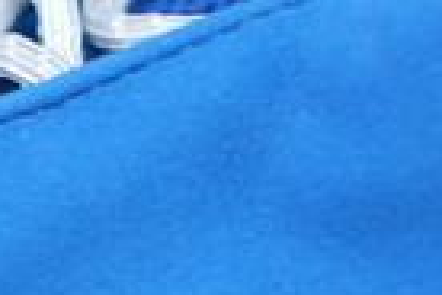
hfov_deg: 7.5
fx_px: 3327
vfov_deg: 5.0
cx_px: -247
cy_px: 494
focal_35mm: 271
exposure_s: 1/125
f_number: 3.2
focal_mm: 50
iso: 50
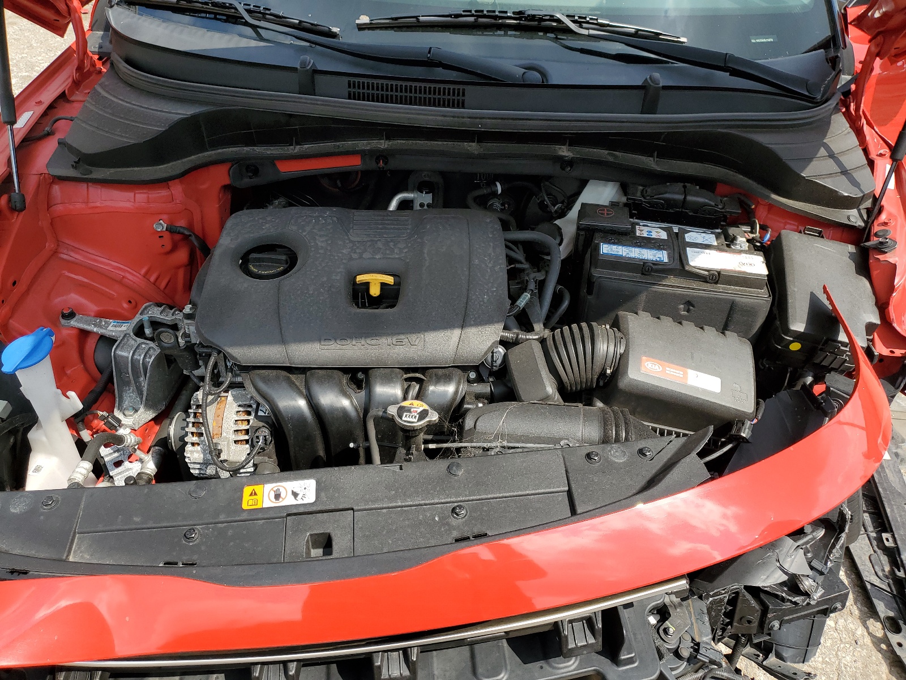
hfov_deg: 67.3
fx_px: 680
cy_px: 340
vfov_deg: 53.1
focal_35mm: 26
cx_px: 453
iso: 50
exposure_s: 1/1667
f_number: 1.5
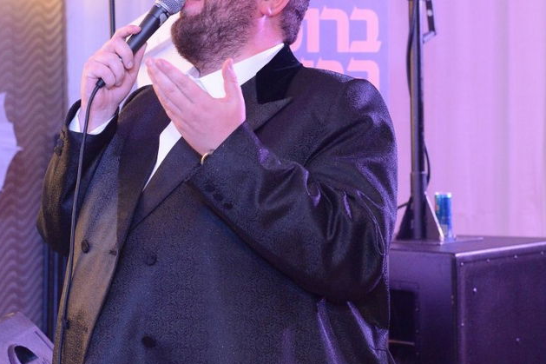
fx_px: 1728
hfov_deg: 17.9
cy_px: 130
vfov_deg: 12.0
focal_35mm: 114
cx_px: 214
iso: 6400
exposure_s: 1/100
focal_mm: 70
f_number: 6.3
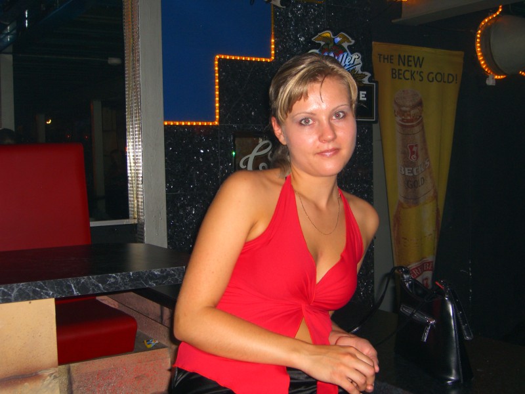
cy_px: 197
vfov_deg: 31.5
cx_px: 262
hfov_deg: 41.2
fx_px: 698
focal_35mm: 46
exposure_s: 1/60
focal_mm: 9.5
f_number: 3.1
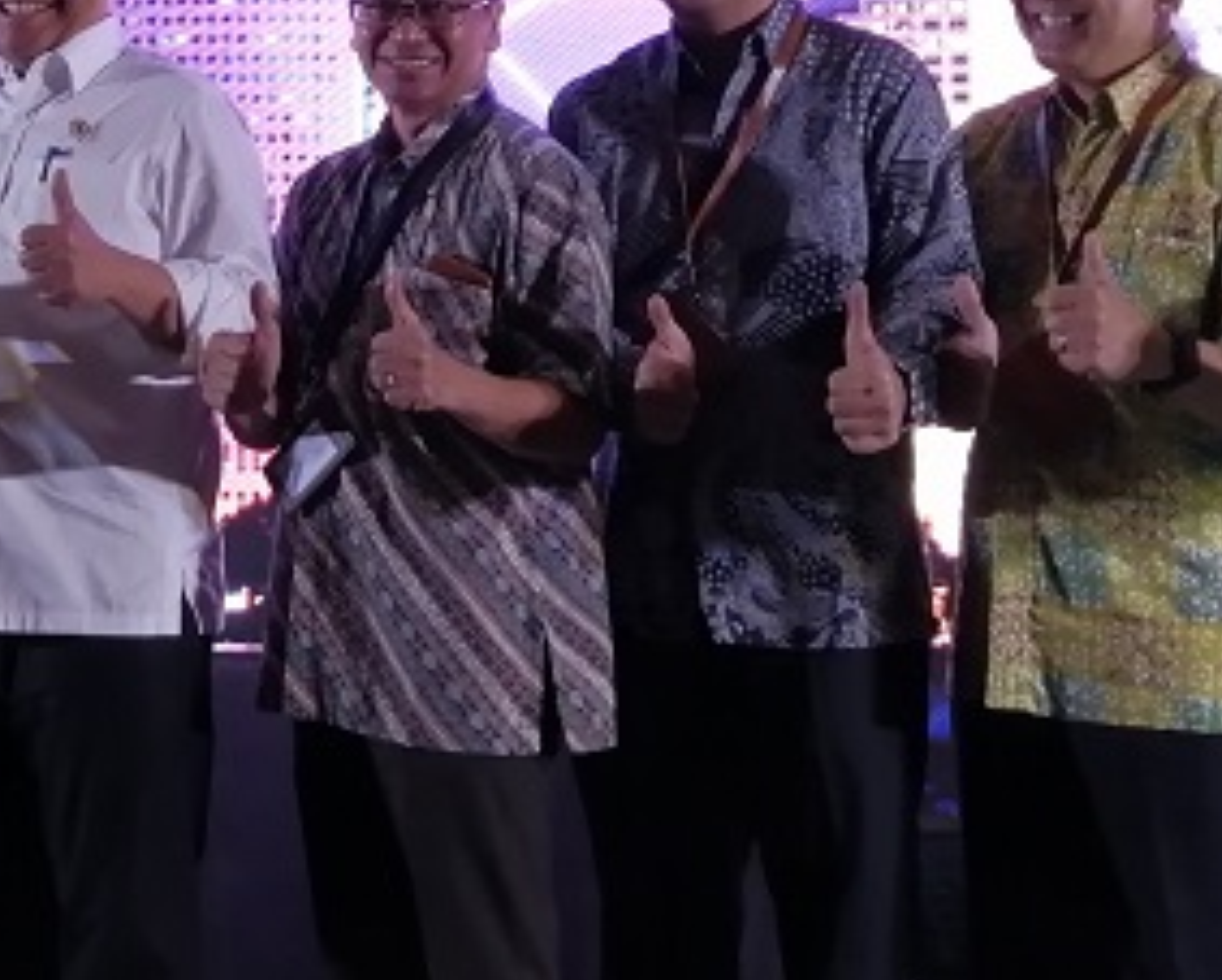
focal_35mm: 91
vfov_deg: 16.4
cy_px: -91
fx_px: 3295
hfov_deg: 20.6
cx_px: 138
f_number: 1.8
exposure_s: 1/50
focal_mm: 3.88
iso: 160
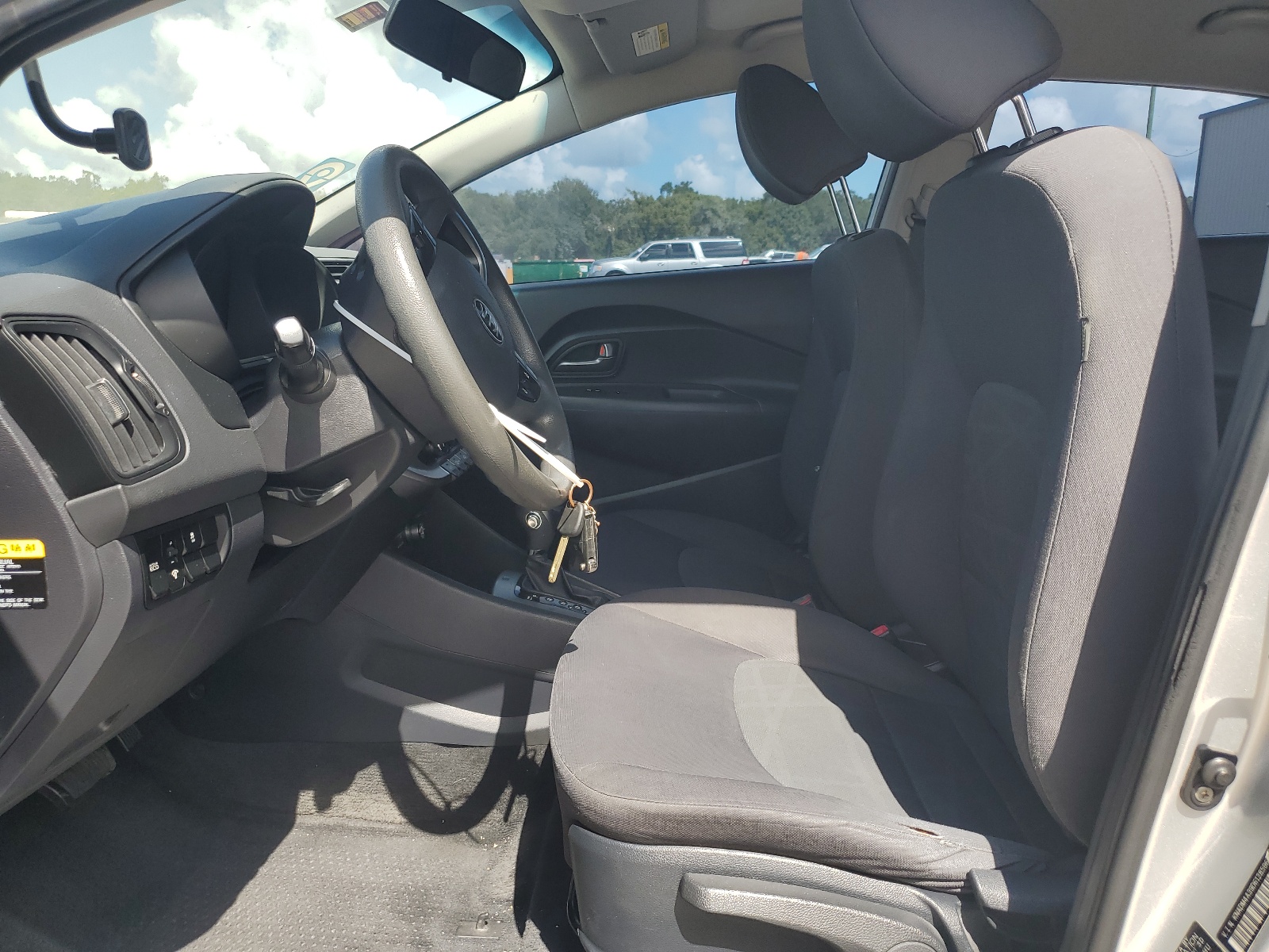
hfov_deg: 67.3
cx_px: 634
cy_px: 476
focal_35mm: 26
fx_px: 953
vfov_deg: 53.1
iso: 50
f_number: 1.5
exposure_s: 1/1000
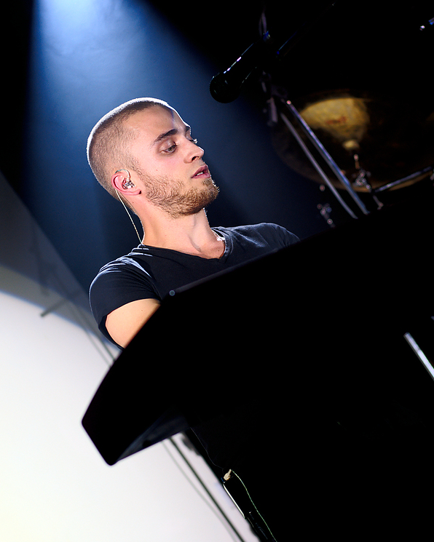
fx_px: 1365
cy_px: 224
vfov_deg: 22.5
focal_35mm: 85
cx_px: 217
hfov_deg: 18.1
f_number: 2.2
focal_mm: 50
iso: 200
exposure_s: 1/250
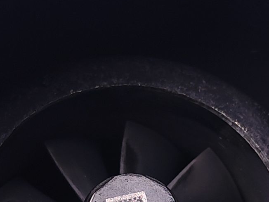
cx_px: 155
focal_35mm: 159
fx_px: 1236
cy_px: 186
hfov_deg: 12.4
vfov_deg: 9.3
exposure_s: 1/50
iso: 64
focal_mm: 6.19
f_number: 1.65
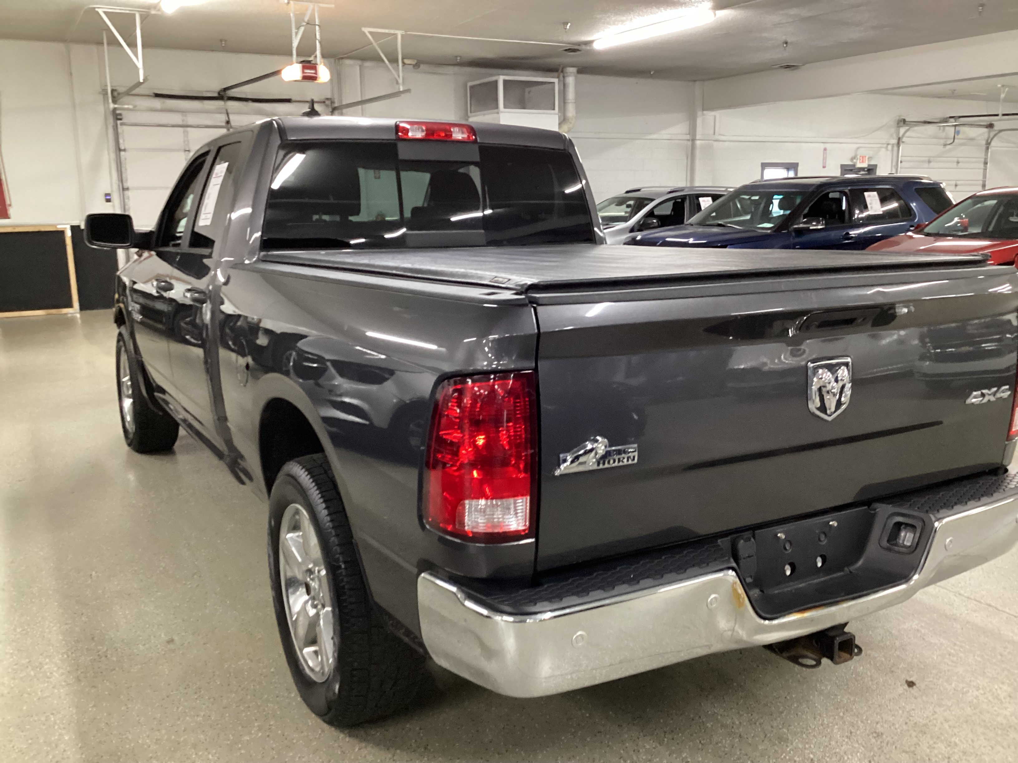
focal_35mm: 31
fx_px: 912
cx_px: 509
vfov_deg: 45.4
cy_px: 382
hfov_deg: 58.4
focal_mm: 3.3
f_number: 2.4
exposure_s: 1/40
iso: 400
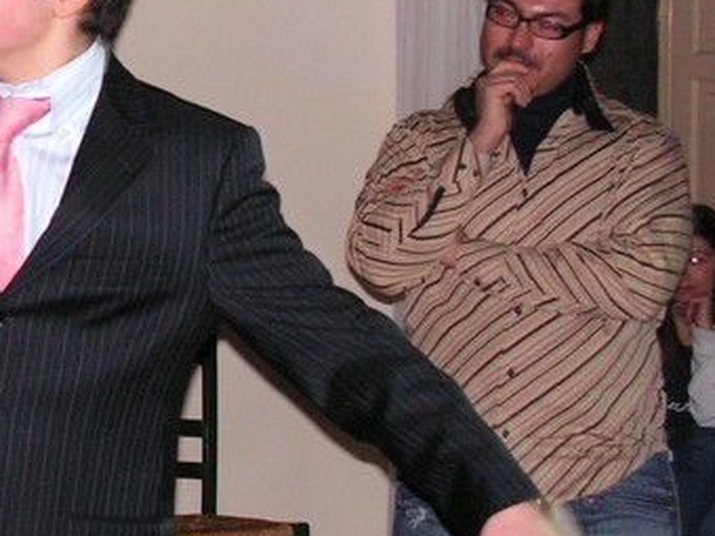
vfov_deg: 12.3
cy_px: 202
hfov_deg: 15.9
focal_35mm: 120
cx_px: -84
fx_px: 2479
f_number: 3.2
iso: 200
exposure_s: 1/60
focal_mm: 8.6
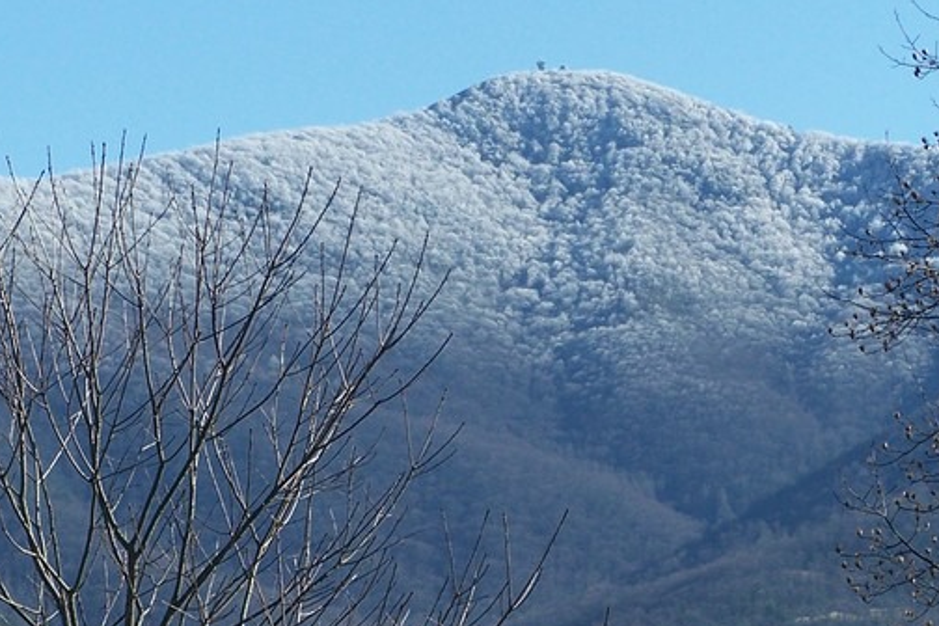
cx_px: 526
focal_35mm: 262
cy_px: 392
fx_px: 6833
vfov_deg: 5.2
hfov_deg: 7.9
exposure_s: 1/800
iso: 80
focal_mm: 21.2
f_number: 4.5
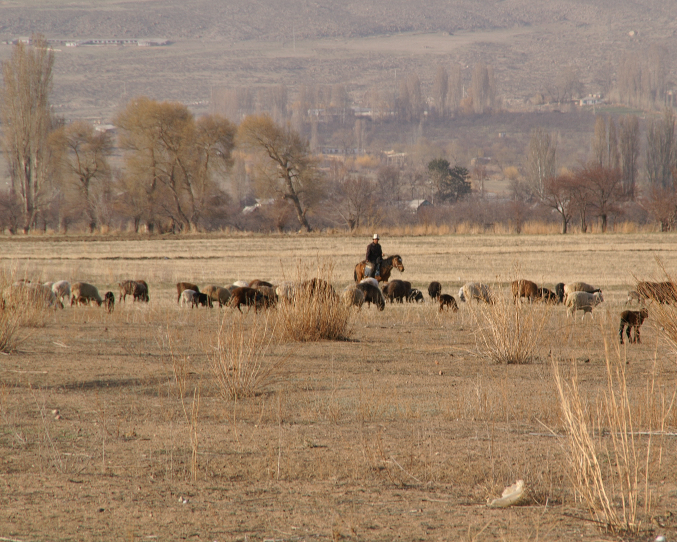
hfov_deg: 5.7
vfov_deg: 4.6
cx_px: 401
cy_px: 271
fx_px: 6812
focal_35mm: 340
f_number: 13
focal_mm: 200
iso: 160
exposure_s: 1/125
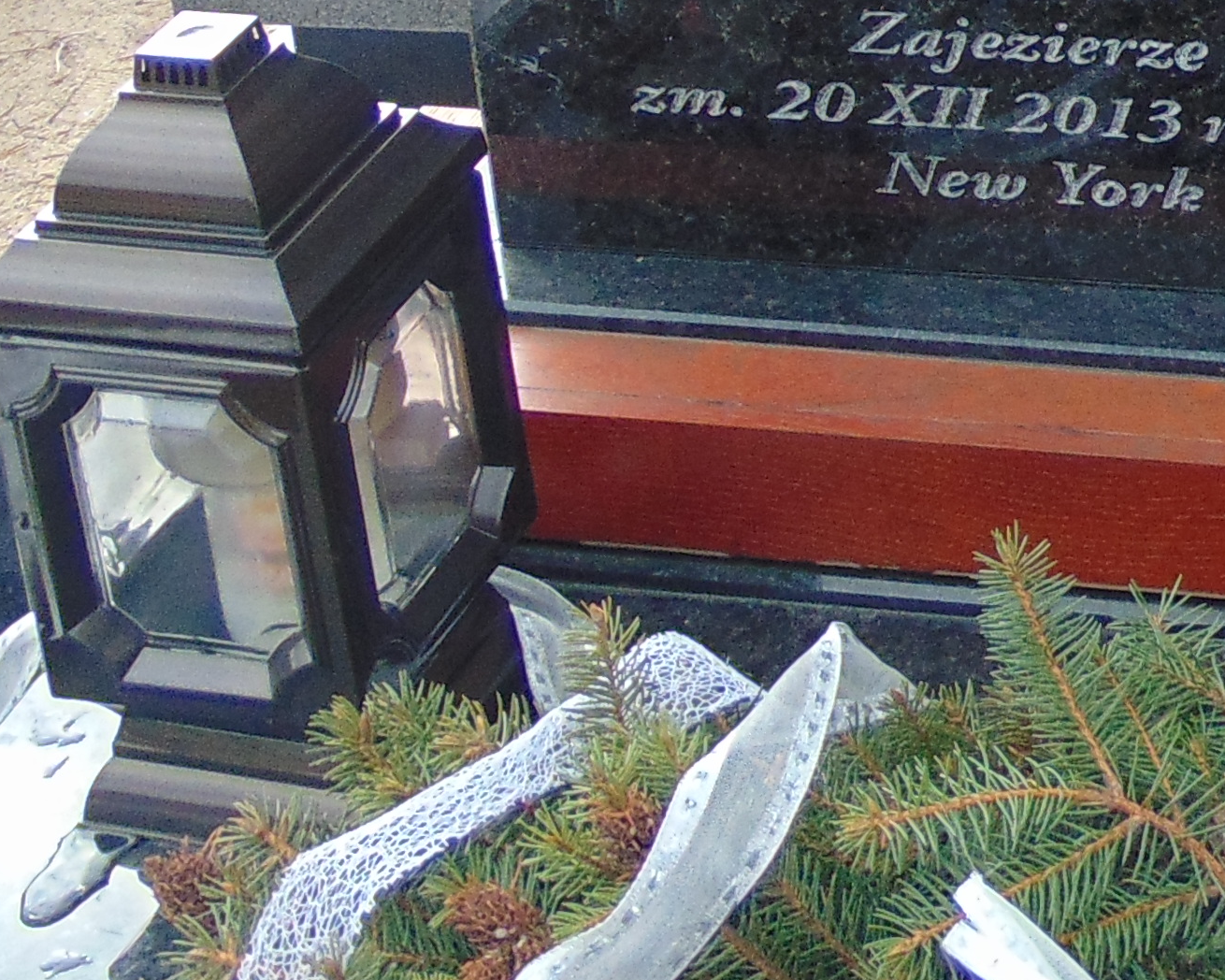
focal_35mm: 96
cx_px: 1372
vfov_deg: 14.4
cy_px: -693
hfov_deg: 19.1
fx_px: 3481
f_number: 3
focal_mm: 4.5
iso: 80
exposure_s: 1/200
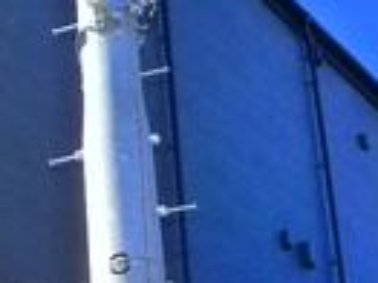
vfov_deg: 11.3
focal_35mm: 128
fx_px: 1396
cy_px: 365
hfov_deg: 14.5
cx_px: -176
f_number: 4
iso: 400
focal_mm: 5.1
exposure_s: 1/500
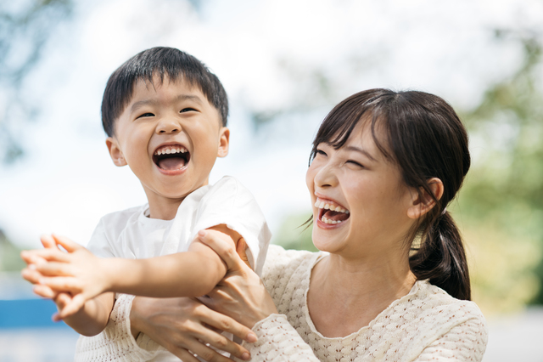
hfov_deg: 23.9
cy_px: 181
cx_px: 272
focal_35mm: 85
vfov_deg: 16.1
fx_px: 1281
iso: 200
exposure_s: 1/1250
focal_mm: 85
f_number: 2
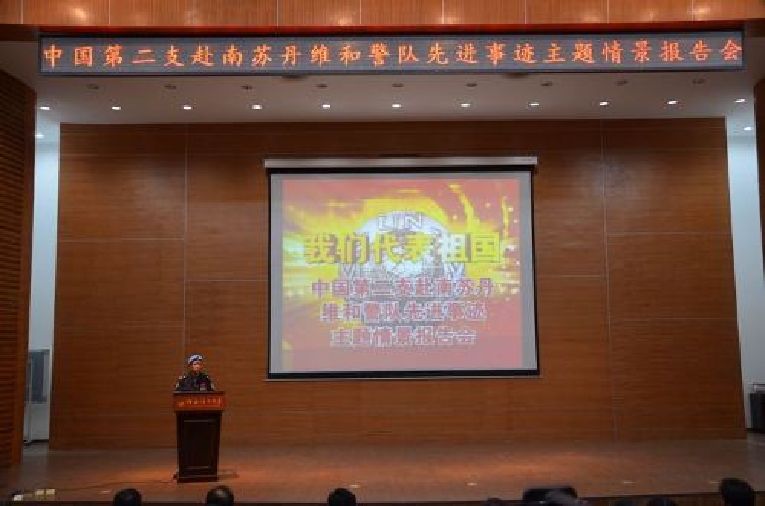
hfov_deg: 49.6
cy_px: 253
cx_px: 382
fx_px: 827
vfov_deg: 34.1
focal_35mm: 39
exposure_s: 1/40
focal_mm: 26
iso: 800
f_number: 4
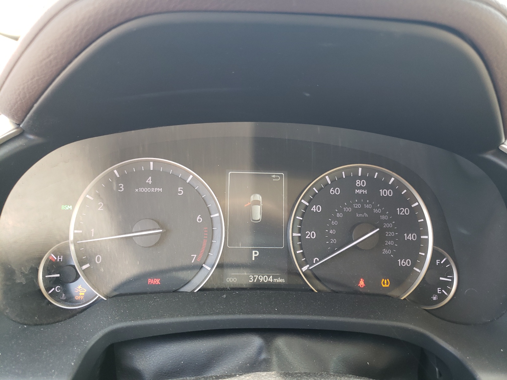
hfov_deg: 67.3
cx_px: 254
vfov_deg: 53.1
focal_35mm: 26
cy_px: 190
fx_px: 381
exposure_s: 1/50
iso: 68
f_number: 1.5
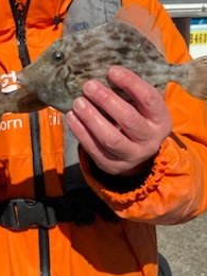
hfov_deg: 22.0
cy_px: 102
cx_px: -5
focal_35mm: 64
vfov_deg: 30.1
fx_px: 510
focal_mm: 4.25
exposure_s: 1/2625
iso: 32
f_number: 1.8
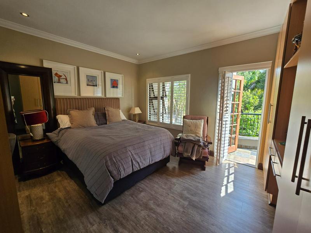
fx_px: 117
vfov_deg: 89.9
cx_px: 156
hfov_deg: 106.2
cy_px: 116
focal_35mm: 13
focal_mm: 2.2
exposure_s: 1/138
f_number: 2.2
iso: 50
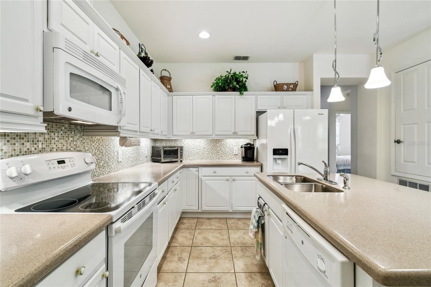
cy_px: 144
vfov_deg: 77.3
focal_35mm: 15
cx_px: 216
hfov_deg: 100.4
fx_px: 180
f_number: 7.1
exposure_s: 1/13
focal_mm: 10
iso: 100
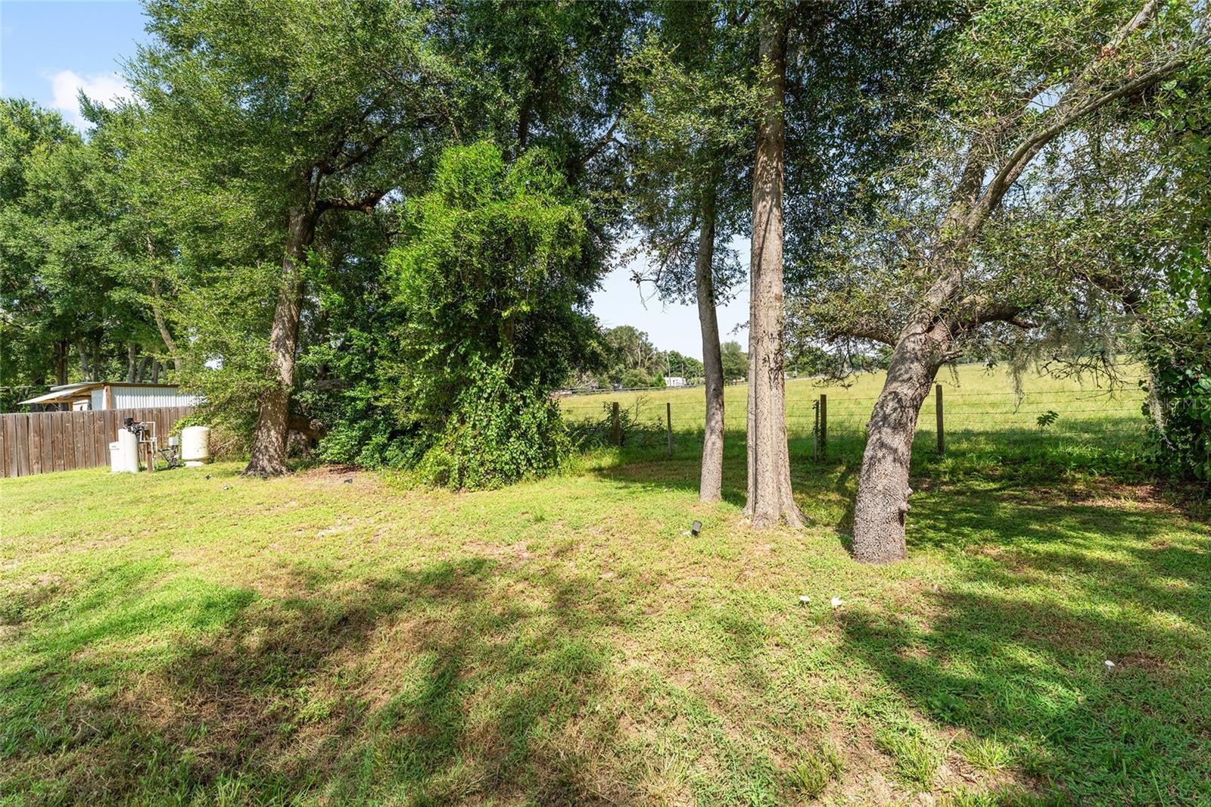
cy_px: 404
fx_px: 538
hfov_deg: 96.7
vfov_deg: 73.7
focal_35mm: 16
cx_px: 606
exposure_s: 1/1250
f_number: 8
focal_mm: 16
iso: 400
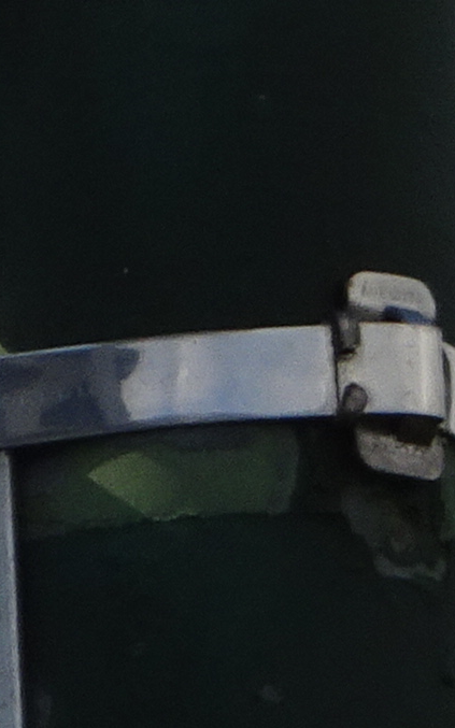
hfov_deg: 1.0
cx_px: -1698
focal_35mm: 1287
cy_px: 271
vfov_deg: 1.6
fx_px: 25540
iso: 80
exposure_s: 1/500
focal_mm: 28.74
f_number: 5.6
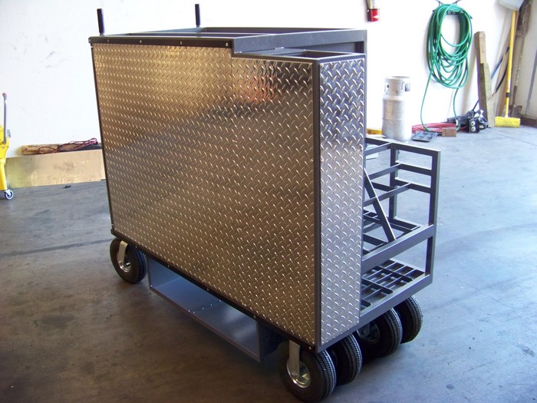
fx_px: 558
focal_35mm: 36
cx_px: 268
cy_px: 202
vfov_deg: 39.7
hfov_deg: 51.4
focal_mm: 5.85
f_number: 2.8
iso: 256
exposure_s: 1/30
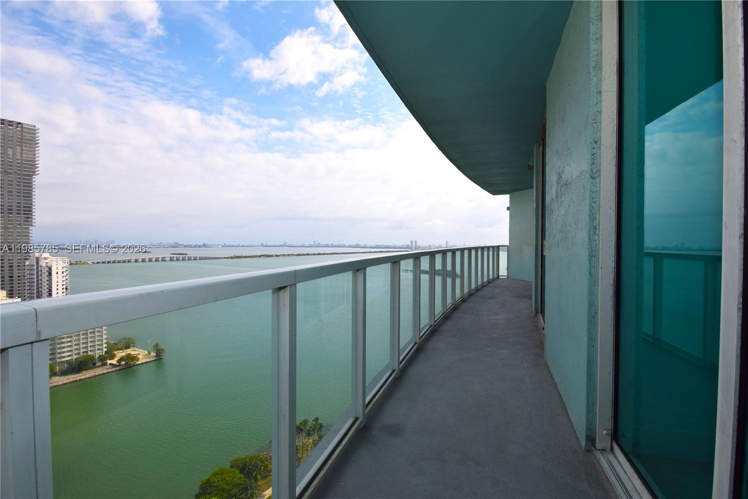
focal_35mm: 18
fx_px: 374
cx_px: 374
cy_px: 250
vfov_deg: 67.4
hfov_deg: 90.0
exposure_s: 1/200
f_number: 13
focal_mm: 12
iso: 100
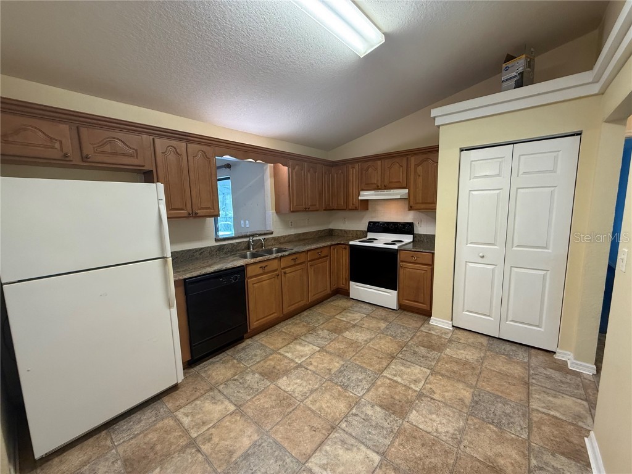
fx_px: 256
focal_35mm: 14
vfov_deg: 85.7
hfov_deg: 102.1
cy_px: 237
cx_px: 316
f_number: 2.2
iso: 250
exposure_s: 1/60
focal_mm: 2.22
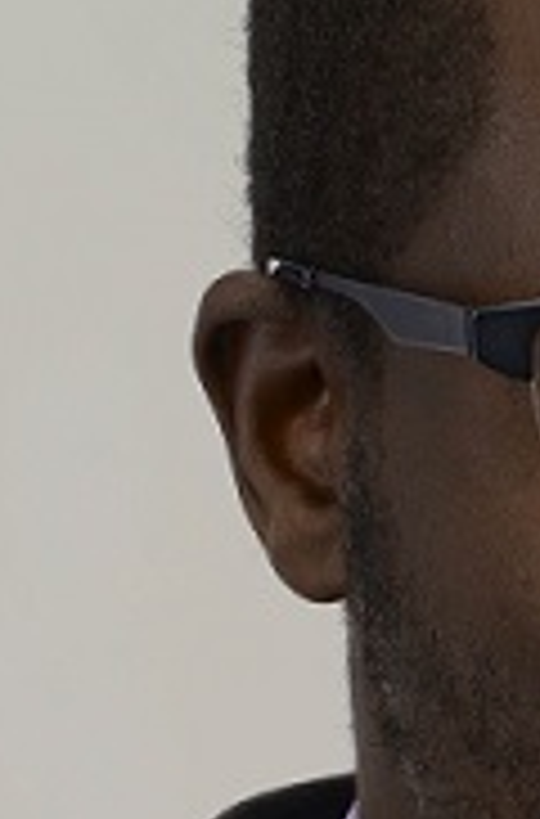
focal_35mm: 303
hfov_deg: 4.5
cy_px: 657
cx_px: 778
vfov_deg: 6.8
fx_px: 6869
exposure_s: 1/125
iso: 100
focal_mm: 62
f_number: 9
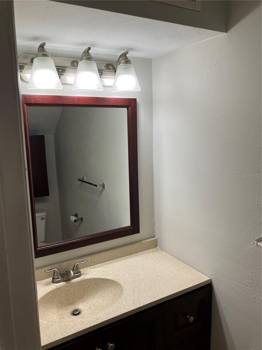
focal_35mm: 28
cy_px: 175
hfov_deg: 49.7
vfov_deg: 63.4
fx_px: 283
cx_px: 131
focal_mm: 3.99
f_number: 1.8
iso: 80
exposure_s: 1/120
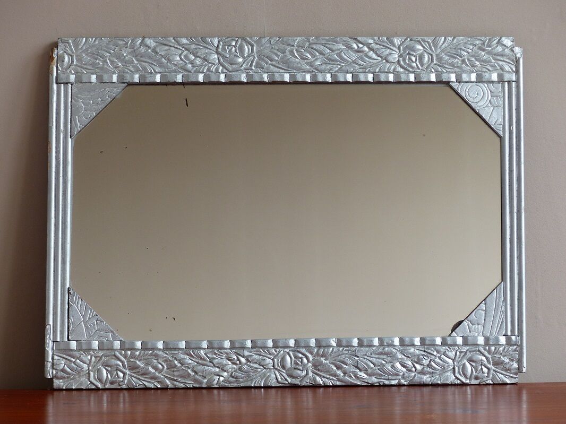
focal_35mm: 133
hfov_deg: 14.8
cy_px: 212
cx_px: 283
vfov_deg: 11.1
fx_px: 2174
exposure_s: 1/80
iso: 125
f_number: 2.8
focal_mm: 23.9
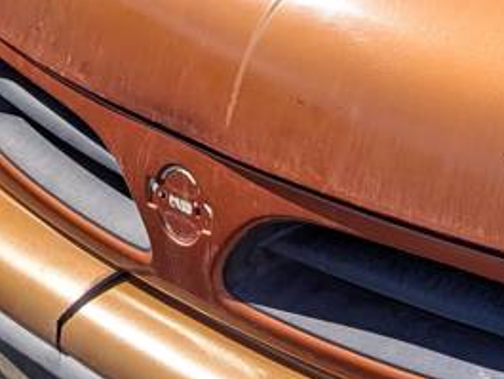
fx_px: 1894
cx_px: 1088
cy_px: 38
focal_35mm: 130
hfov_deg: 12.7
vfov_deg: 11.3
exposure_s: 1/5376
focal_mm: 6.81
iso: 44
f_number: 1.85
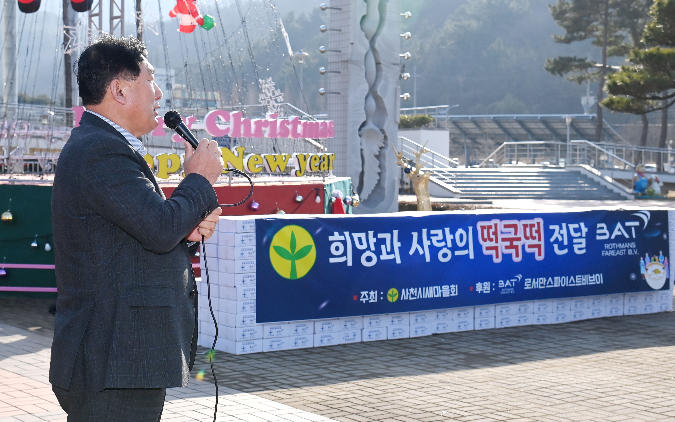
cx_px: 338
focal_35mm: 47
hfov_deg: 42.6
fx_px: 865
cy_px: 199
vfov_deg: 27.4
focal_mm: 46
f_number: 7.1
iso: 400
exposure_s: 1/1250
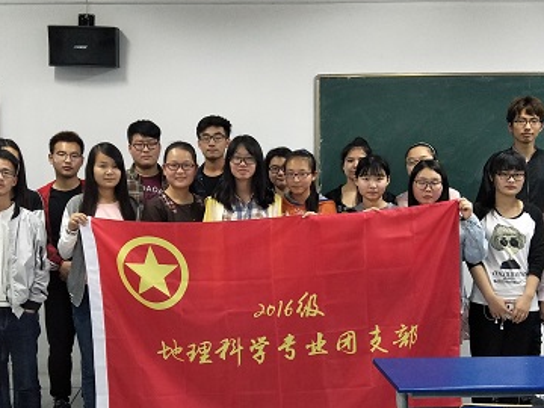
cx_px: 230
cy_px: 245
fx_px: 629
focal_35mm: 40
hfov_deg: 46.6
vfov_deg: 35.8
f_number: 1.7
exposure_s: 1/33
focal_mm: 4.1
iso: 408
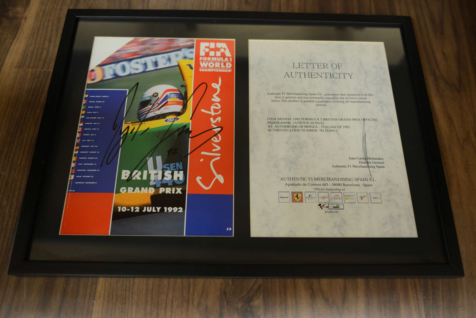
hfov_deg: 60.3
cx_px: 238
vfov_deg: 42.4
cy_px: 159
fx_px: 410
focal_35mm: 31
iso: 1250
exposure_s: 1/40
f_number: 2.8
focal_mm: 31
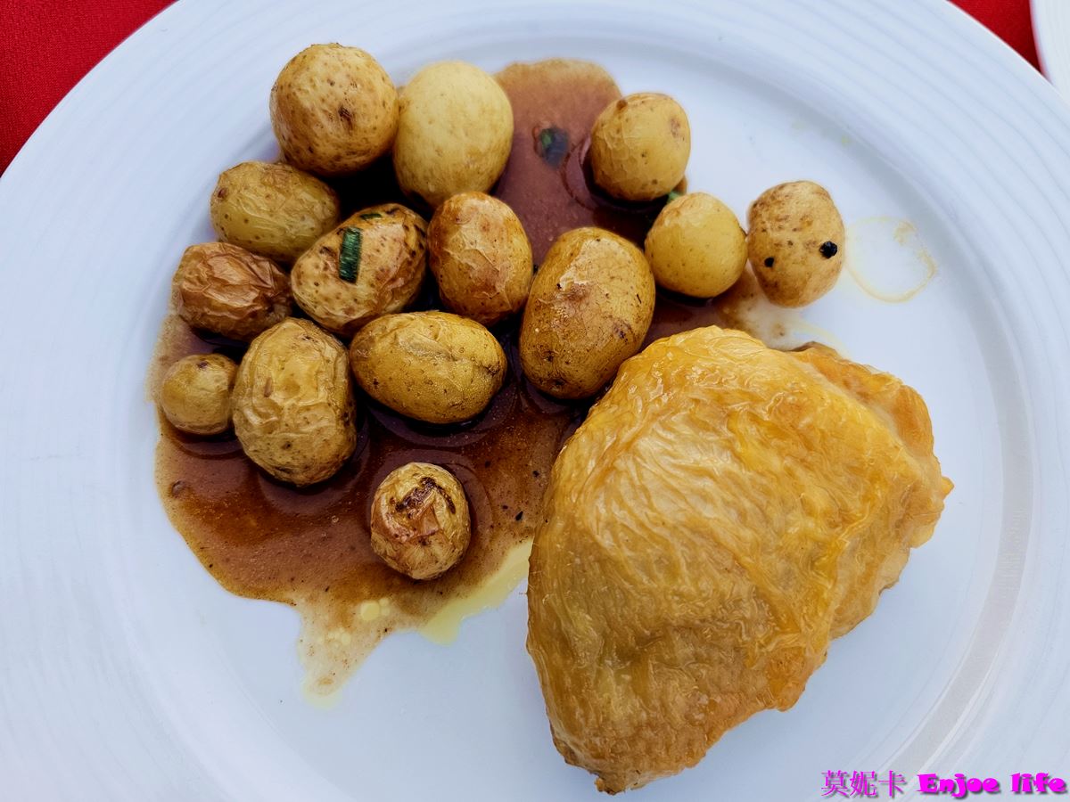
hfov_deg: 73.9
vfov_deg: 58.9
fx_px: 711
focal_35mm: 23
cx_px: 535
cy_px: 401
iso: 100
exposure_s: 1/180
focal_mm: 6.3
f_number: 1.7
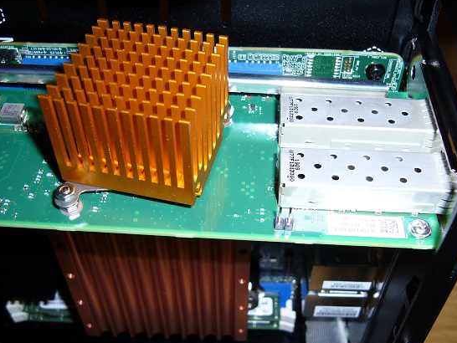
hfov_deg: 45.7
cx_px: 251
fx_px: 542
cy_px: 168
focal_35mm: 41
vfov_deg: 35.2
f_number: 2.8
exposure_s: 1/30
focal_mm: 5.8
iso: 80
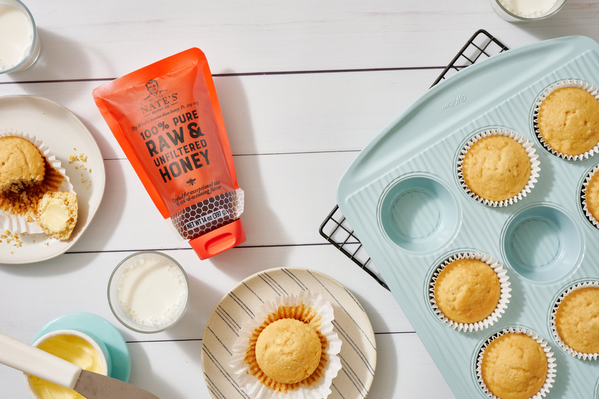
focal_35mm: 70
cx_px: 300
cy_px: 200
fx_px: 1165
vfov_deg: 19.5
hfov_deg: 28.8
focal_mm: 70
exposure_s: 1/160
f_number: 13
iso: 100
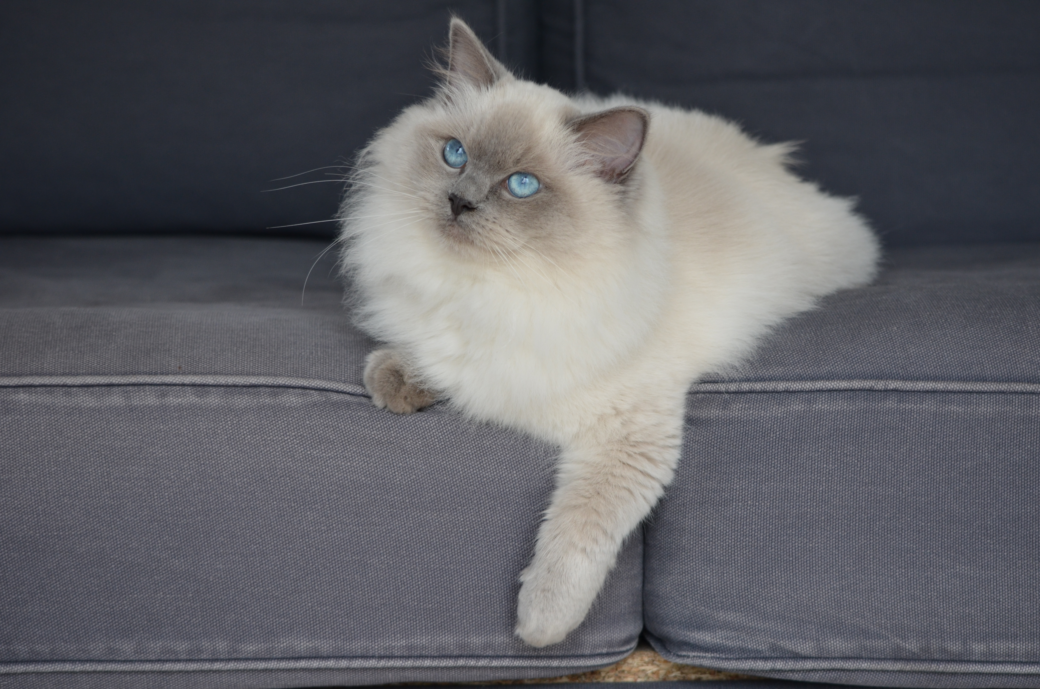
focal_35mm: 82
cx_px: 520
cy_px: 344
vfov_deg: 16.5
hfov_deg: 24.7
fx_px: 2378
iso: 400
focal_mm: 55
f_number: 5
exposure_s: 1/100
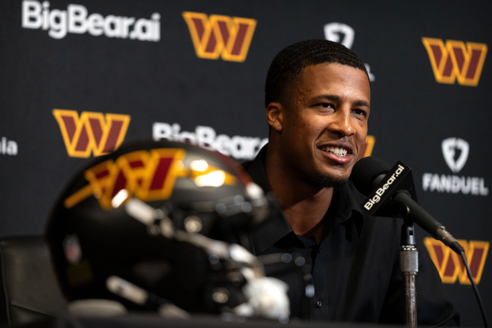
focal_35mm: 179
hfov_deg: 11.5
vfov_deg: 7.7
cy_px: 164
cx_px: 246
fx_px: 2446
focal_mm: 179
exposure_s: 1/400
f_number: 2.8
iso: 3200
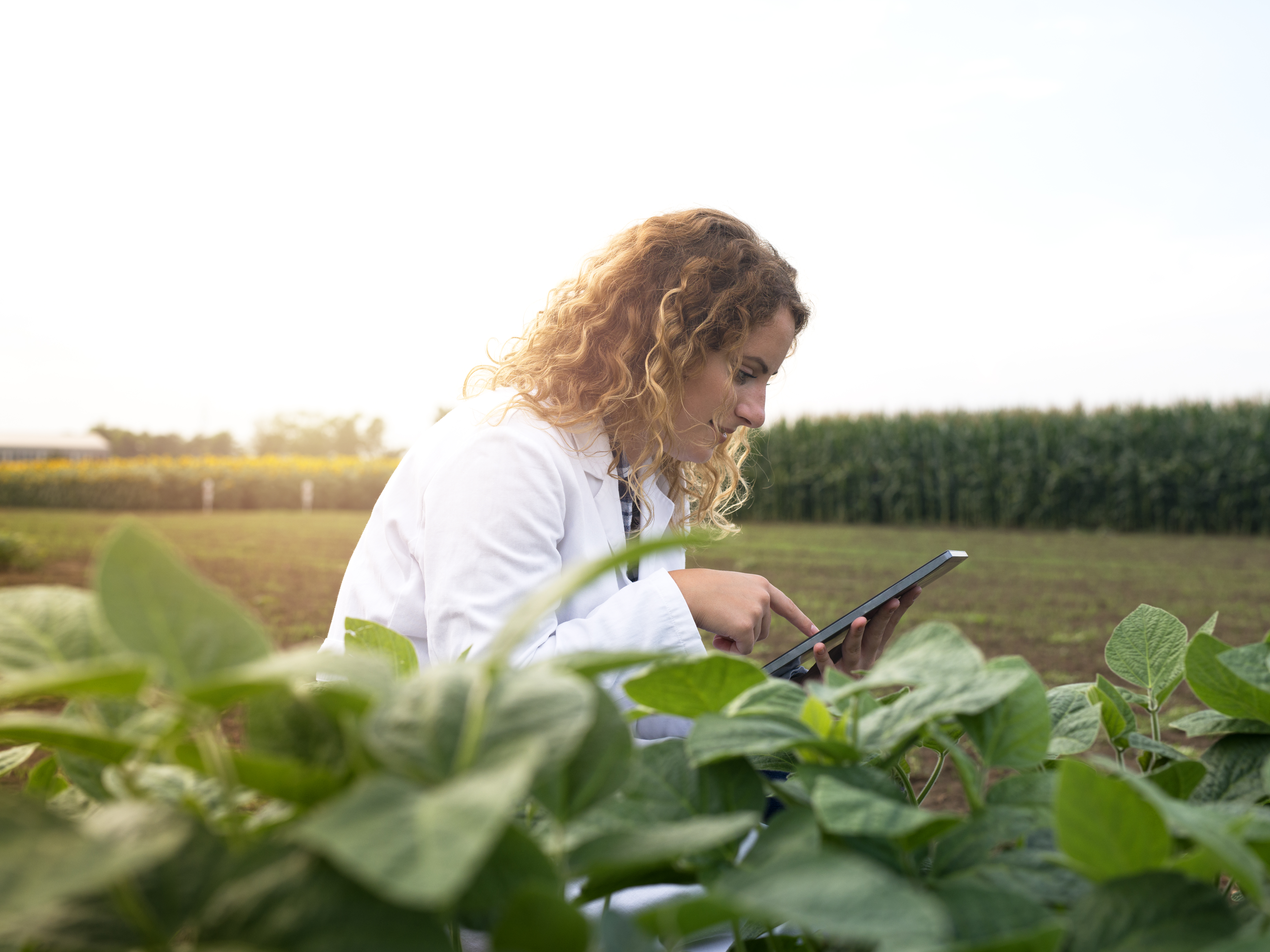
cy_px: 473
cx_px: 627
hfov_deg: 34.9
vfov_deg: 26.6
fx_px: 2018
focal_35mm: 55
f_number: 5
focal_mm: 50
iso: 250
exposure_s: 1/640
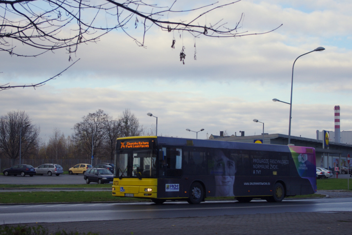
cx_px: 176
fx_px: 557
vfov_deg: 23.8
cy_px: 118
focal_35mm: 57
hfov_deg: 35.1
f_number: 4.5
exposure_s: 1/1000
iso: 320
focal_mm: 37.5
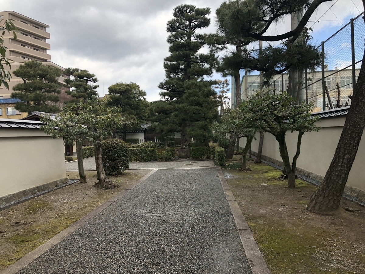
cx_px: 182
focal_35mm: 28
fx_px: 295
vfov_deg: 49.7
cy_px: 137
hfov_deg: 63.4
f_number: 1.8
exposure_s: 1/476
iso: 20
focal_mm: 4
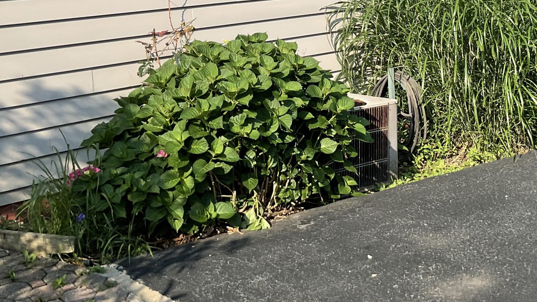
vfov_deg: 19.5
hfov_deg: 35.5
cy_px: -58
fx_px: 826
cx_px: 375
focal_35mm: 58
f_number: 1.8
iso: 16
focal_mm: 3
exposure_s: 1/1250
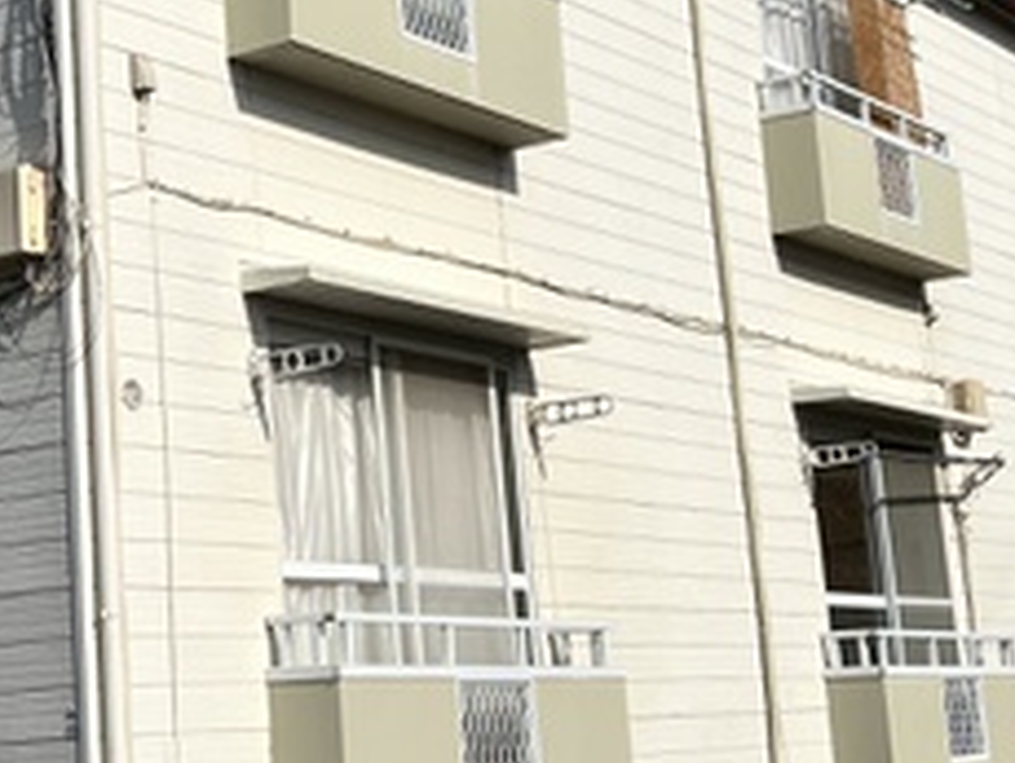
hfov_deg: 24.3
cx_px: 194
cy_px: 196
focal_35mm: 79
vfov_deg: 18.6
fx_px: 2319
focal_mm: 5.7
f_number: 1.5
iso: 50
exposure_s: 1/10309
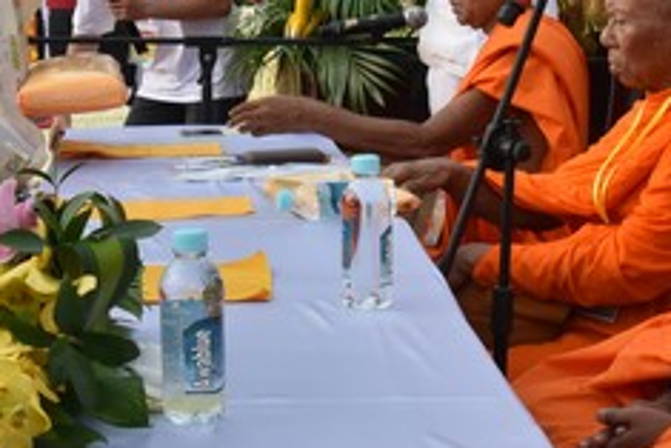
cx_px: 371
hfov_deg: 19.4
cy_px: 51
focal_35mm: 105
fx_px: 1958
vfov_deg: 13.0
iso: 1600
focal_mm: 38
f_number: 13
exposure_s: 1/640
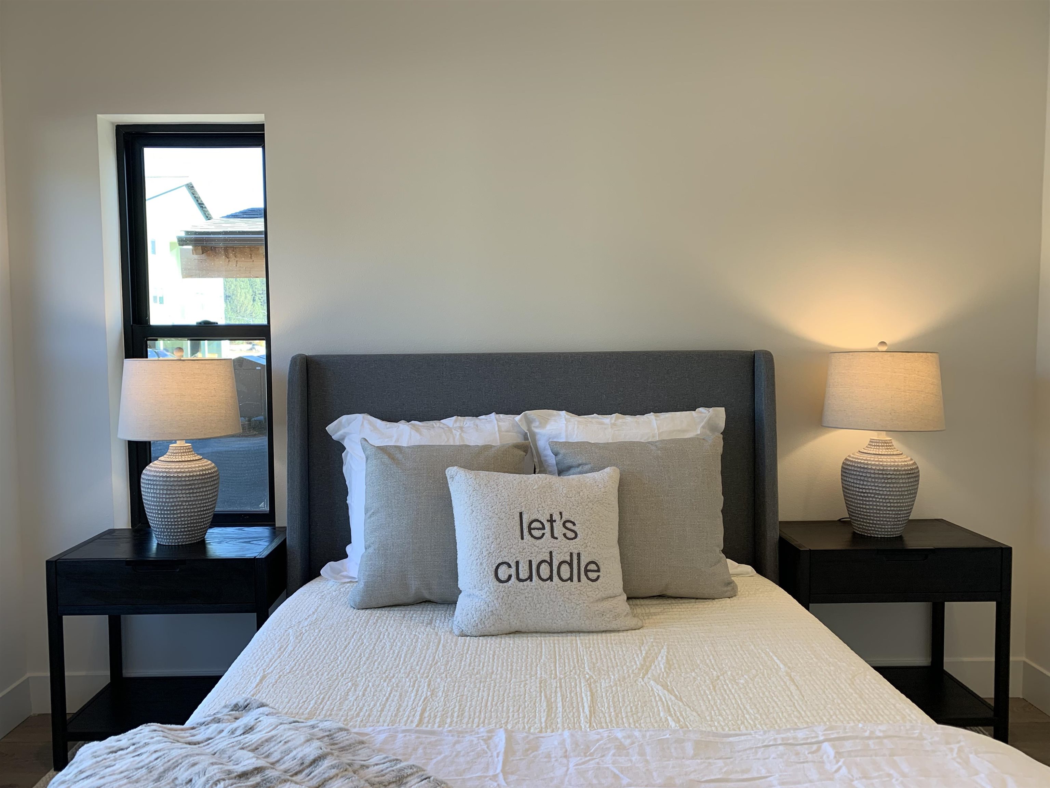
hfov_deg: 67.3
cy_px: 394
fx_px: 789
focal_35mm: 26
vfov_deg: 53.1
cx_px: 525
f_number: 1.8
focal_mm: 4.25
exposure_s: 1/120
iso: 50
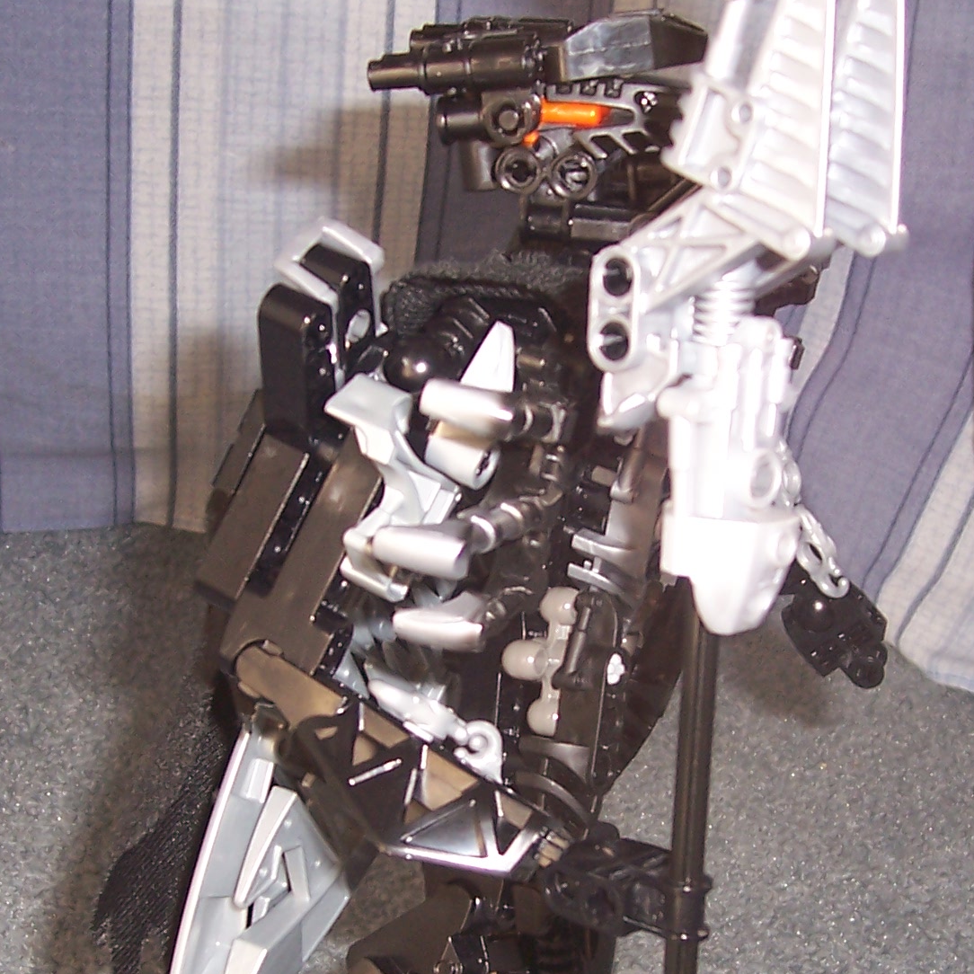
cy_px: 697
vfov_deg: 24.1
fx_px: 2260
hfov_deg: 24.3
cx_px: 496
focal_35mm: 71
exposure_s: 1/60
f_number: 2.7
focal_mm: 5.6
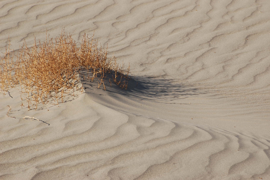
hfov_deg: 9.5
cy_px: 90
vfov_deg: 6.3
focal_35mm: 218
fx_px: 1630
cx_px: 135
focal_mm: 145
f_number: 13
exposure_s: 1/250
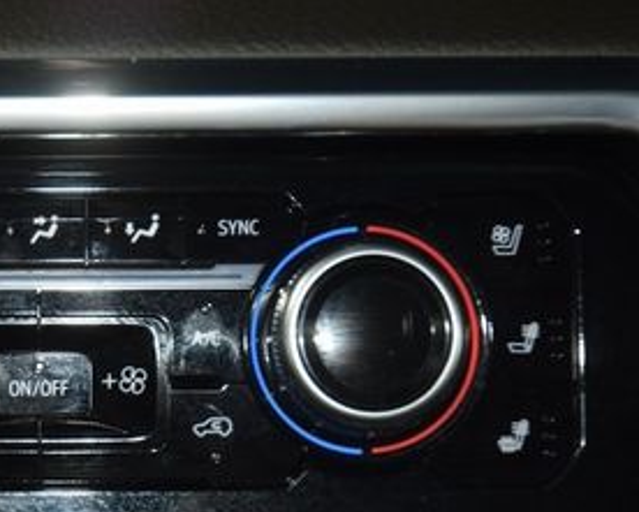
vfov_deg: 12.4
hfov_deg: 15.3
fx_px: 2346
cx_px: 12
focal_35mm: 124
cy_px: 379
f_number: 4.2
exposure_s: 1/30
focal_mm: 38
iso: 640
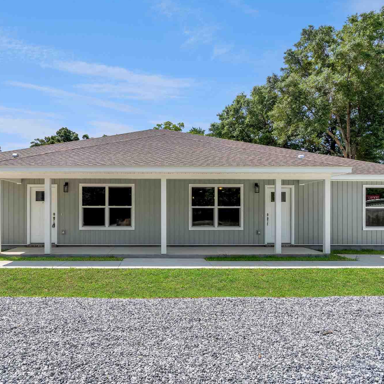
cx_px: 161
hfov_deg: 61.3
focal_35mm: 26
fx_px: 322
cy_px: 196
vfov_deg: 61.6
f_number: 9
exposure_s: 1/800
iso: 100
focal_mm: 13
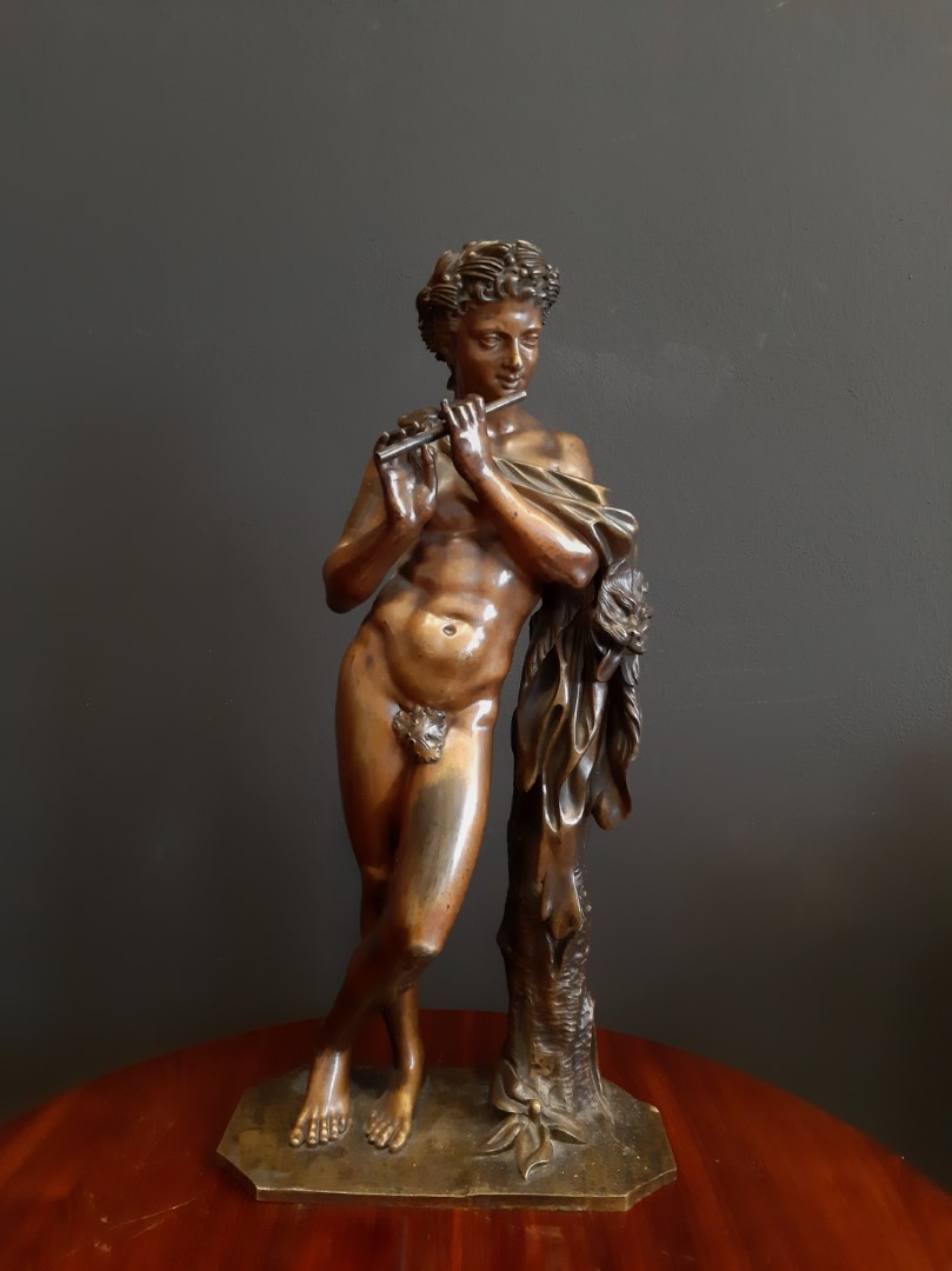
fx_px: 954
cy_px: 636
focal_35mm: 26
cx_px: 476
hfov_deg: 53.0
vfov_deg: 67.3
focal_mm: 3.93
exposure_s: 1/25
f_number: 1.7
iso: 400
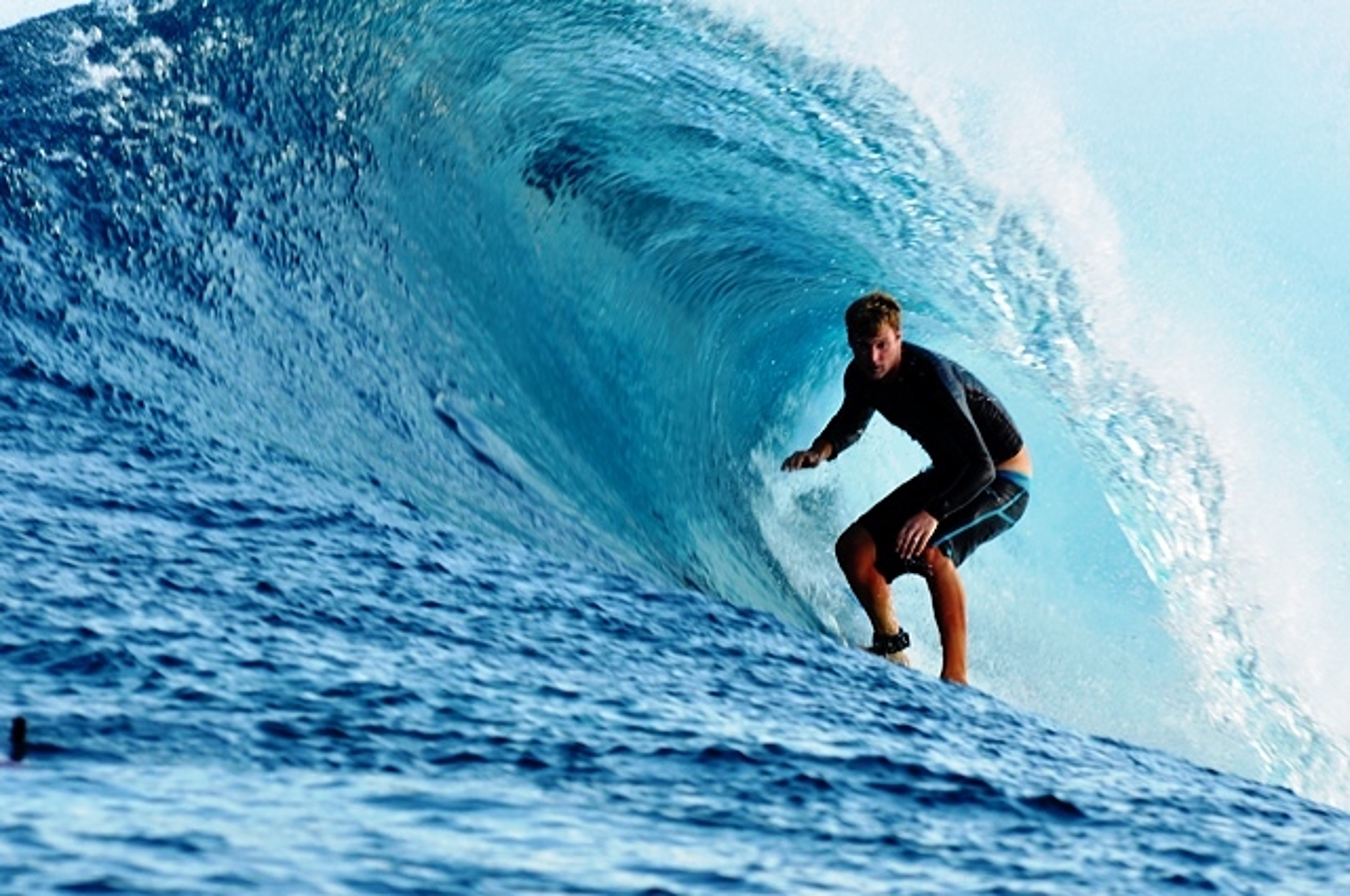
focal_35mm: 600
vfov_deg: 2.3
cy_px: 448
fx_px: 22471
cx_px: 675
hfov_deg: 3.4
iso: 250
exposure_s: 1/250
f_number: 8
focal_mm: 400
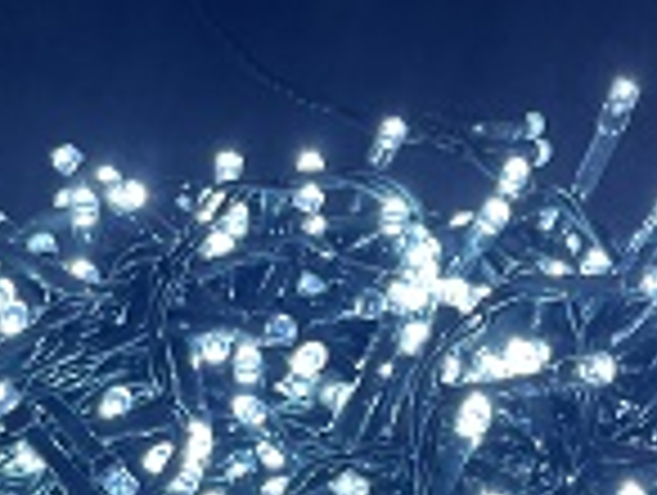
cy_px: 713
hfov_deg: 23.9
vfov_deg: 17.0
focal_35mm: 80
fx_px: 1521
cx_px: 117
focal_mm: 5.1
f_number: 1.6
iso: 125
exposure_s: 1/54
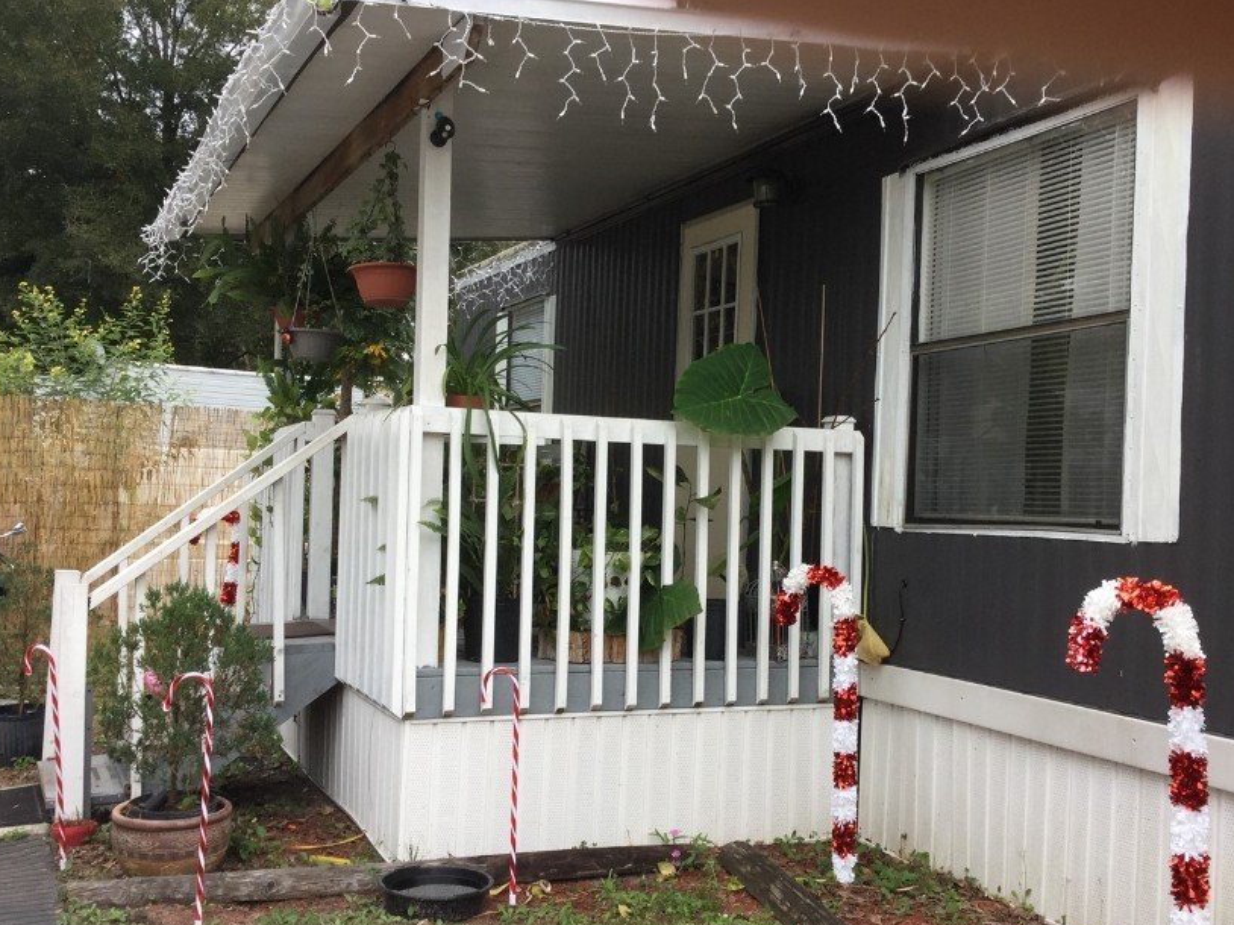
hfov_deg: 47.8
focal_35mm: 39
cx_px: 690
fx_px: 1390
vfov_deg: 36.8
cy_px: 484
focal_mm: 3.3
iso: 32
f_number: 2.4
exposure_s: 1/120
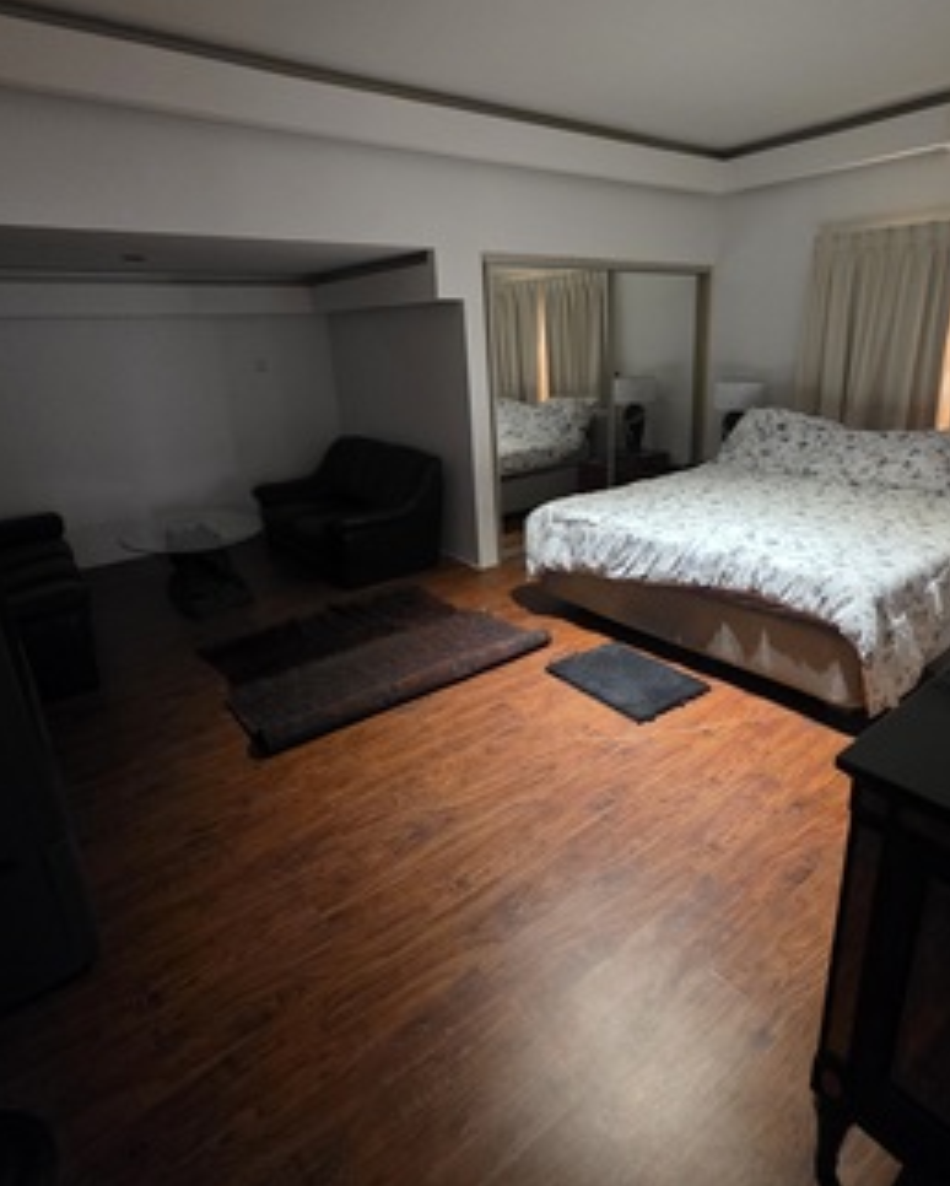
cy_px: 562
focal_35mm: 18
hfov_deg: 73.6
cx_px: 525
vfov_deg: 86.3
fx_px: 632
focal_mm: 2.2
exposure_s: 1/50
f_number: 1.9
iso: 1250
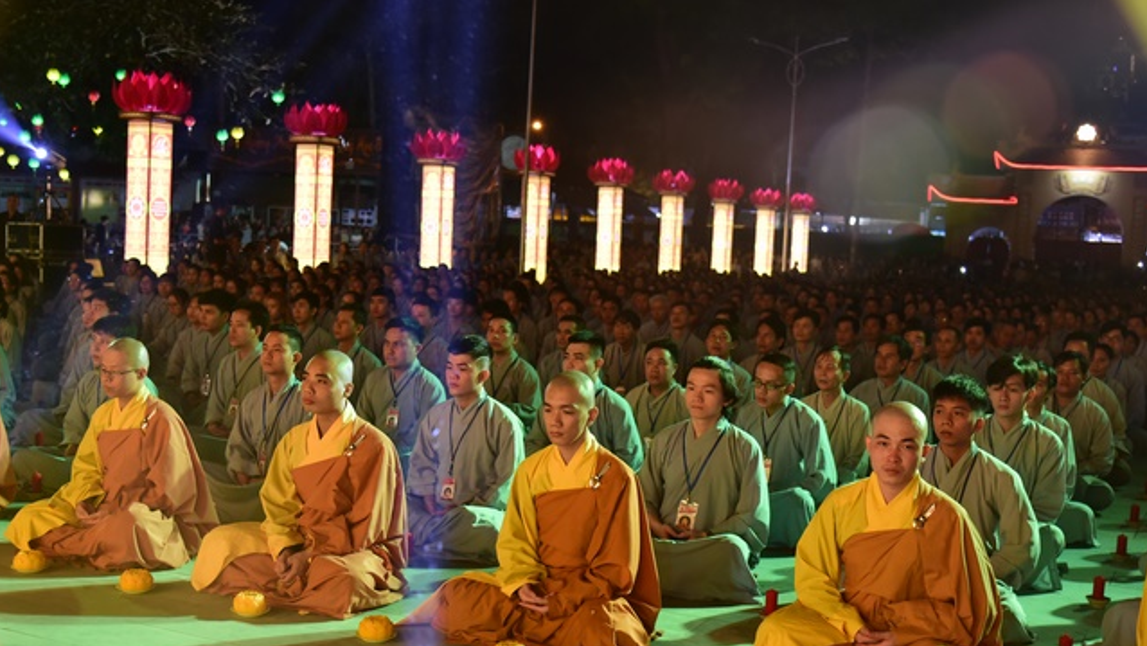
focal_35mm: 47
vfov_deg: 25.4
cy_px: 358
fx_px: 1430
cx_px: 566
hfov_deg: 43.7
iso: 2000
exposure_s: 1/40
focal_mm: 44
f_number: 4
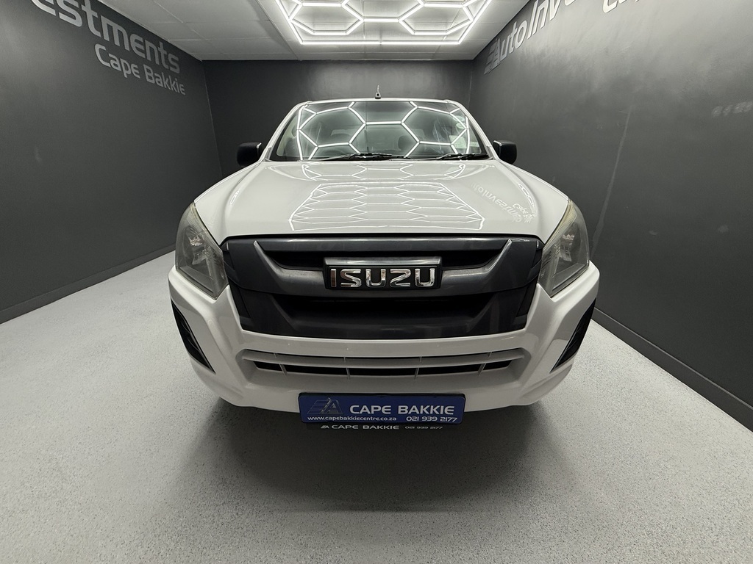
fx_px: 305
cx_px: 376
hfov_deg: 102.1
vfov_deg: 85.7
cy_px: 282
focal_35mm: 14
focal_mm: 2.22
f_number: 2.2
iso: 100
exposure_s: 1/100
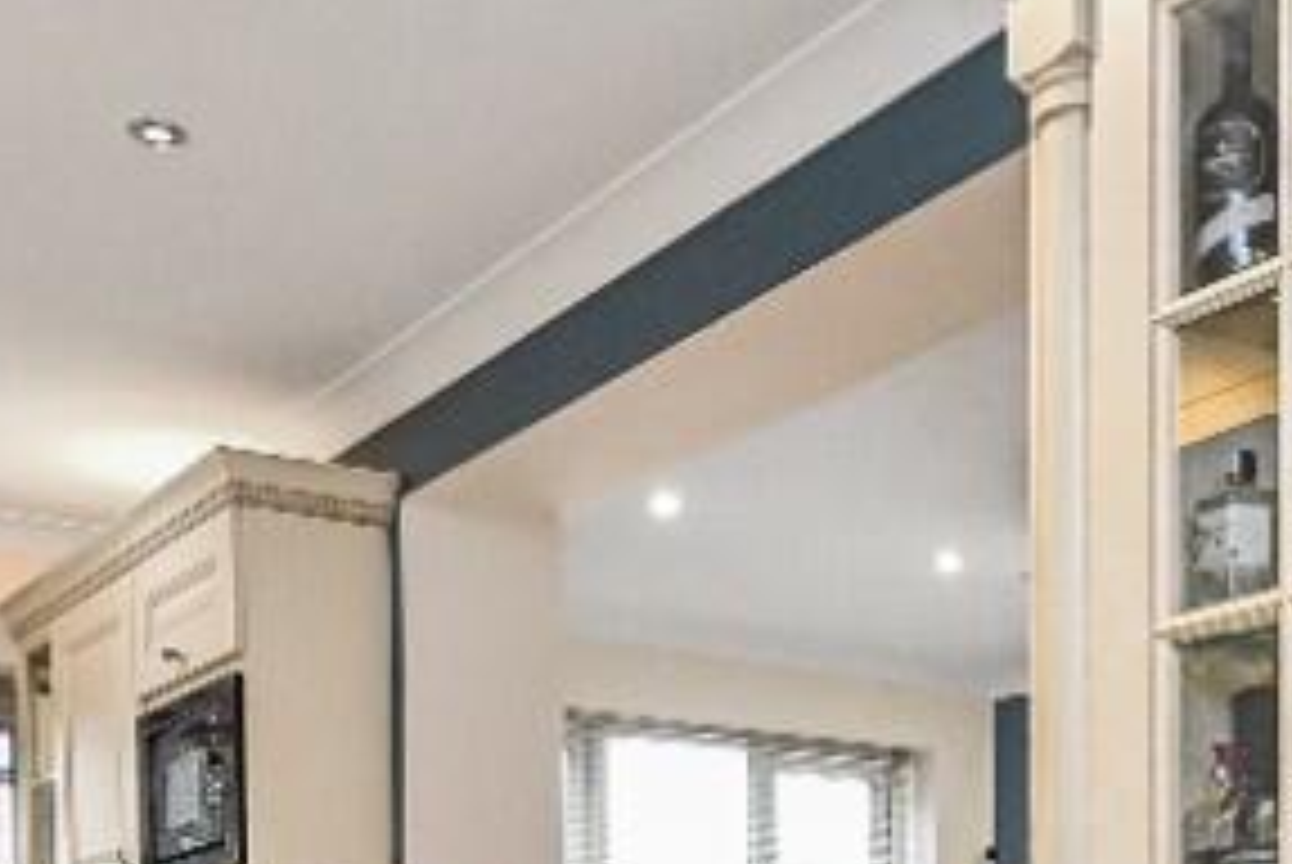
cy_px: 1244
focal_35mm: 57
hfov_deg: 34.8
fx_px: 2048
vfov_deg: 20.8
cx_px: 819
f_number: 5.6
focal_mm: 16
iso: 2800
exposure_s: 1/125
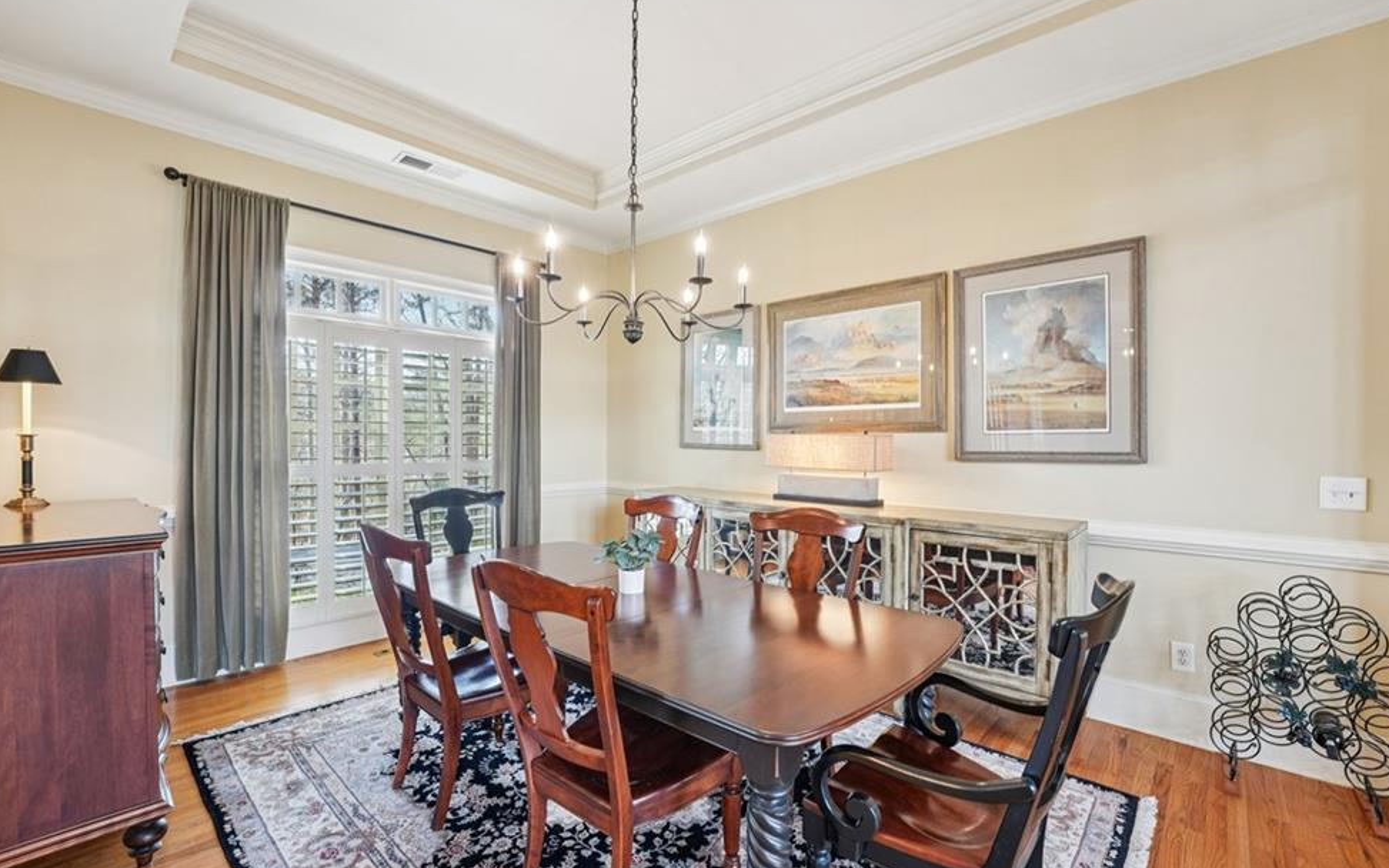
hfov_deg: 101.5
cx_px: 702
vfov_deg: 74.8
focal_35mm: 15
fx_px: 568
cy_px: 445
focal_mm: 14
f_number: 8
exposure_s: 1/15
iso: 320
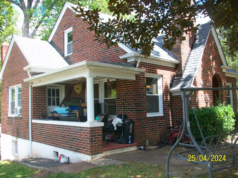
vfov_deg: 41.8
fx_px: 234
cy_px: 89
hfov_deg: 54.0
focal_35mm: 34
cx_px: 119
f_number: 2.8
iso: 80
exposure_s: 1/250
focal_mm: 5.7
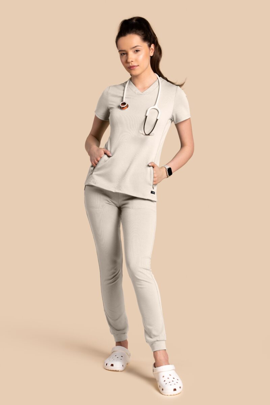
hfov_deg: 17.5
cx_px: 135
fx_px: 877
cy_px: 202
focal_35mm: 78
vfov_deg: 26.0
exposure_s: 1/160
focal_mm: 78
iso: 100
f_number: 9
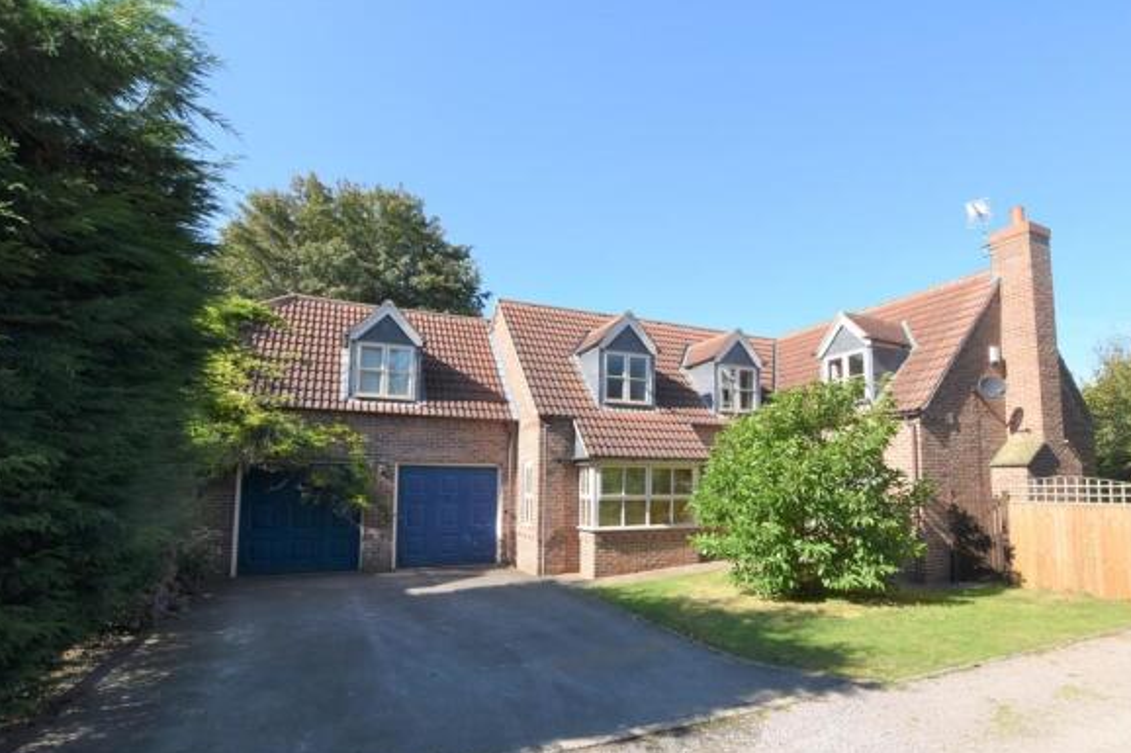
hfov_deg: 93.2
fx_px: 534
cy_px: 421
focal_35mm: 17
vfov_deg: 70.2
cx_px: 598
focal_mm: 10
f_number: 7.1
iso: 100
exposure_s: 1/200
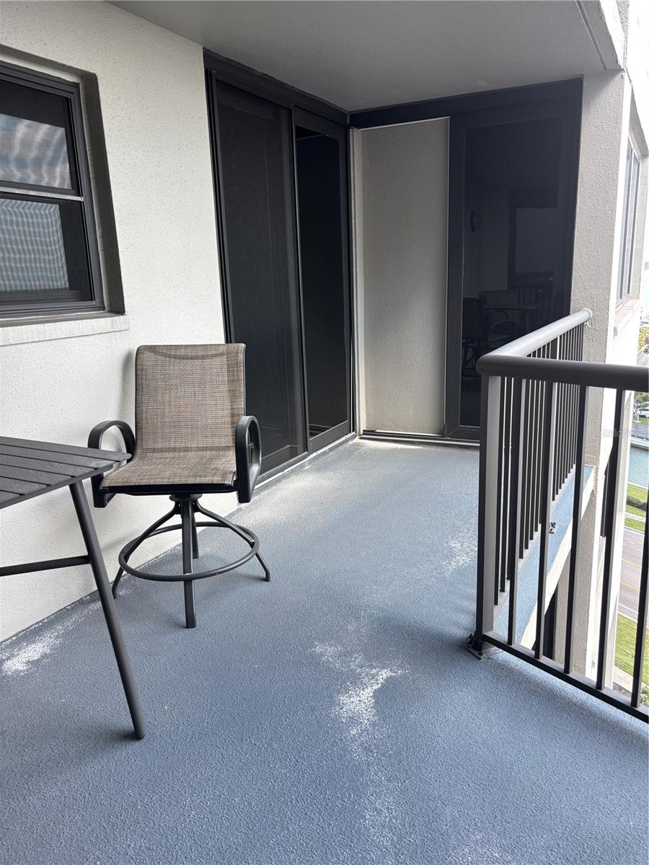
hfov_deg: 53.1
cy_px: 432
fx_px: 650
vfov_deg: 67.3
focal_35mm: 26
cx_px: 324
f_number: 1.6
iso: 50
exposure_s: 1/343
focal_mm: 5.96
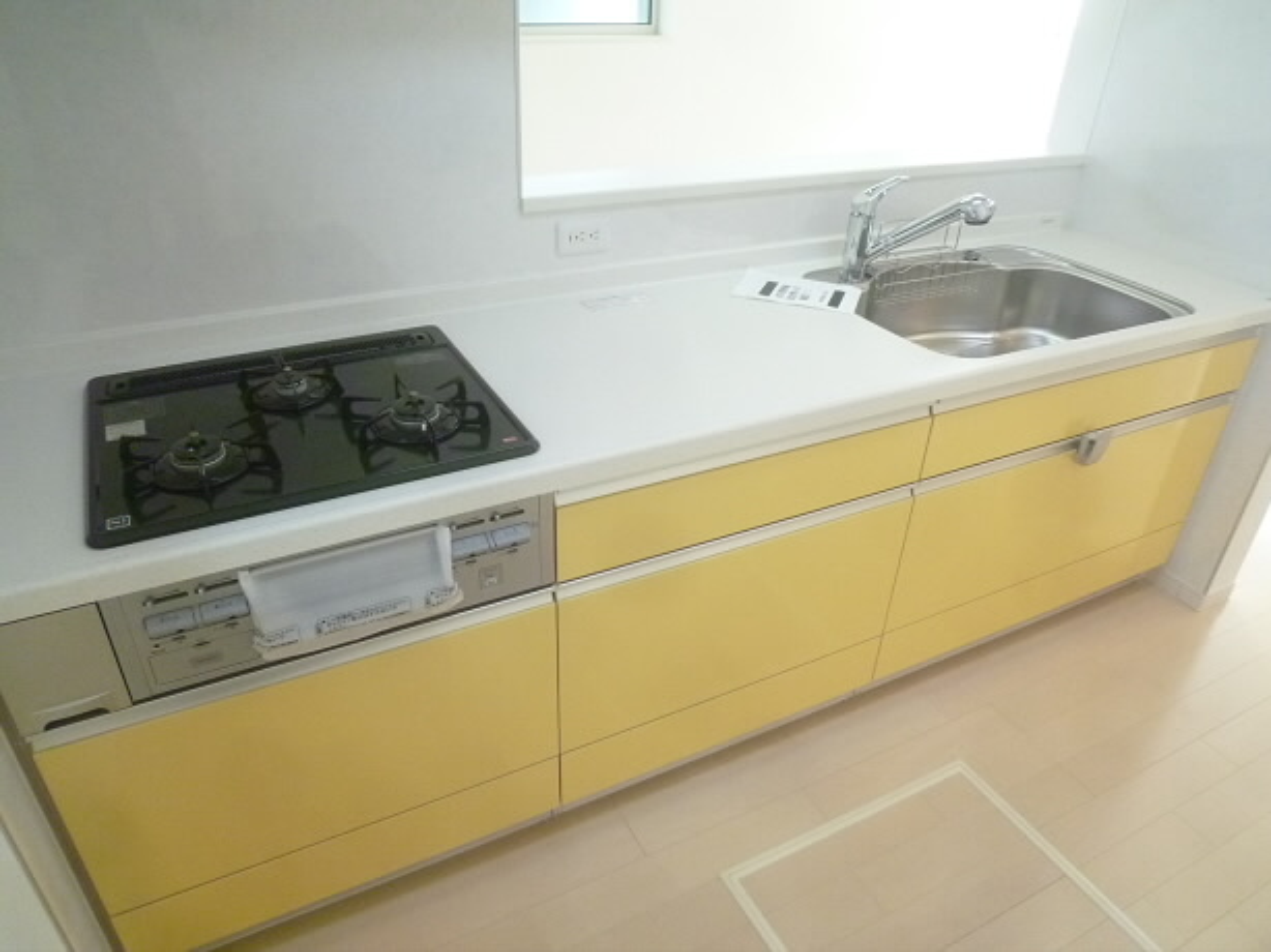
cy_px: 476
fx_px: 881
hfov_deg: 71.6
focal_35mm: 24
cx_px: 636
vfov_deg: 56.8
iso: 400
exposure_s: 1/125
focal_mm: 4.3
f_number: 2.2
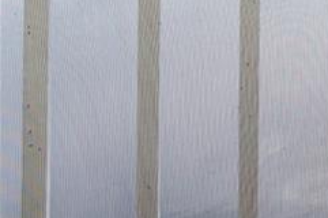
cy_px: -371
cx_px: 1087
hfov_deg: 10.2
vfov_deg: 11.2
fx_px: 846
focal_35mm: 93
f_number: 9
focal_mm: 14
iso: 100
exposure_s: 1/50
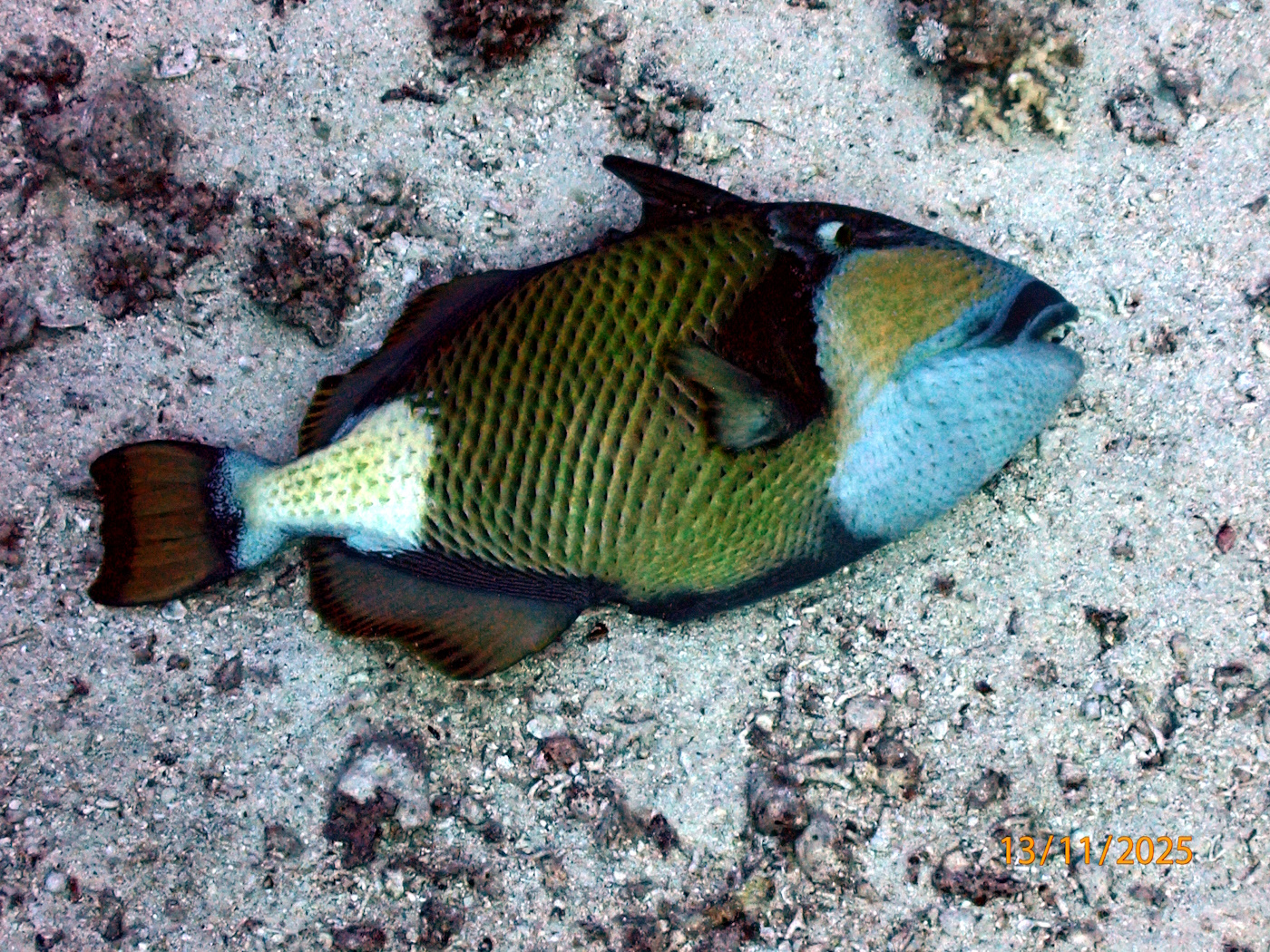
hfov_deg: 19.6
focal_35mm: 100
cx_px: 635
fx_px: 3669
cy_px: 476
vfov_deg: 14.8
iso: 400
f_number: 6.3
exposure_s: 1/200
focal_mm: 18
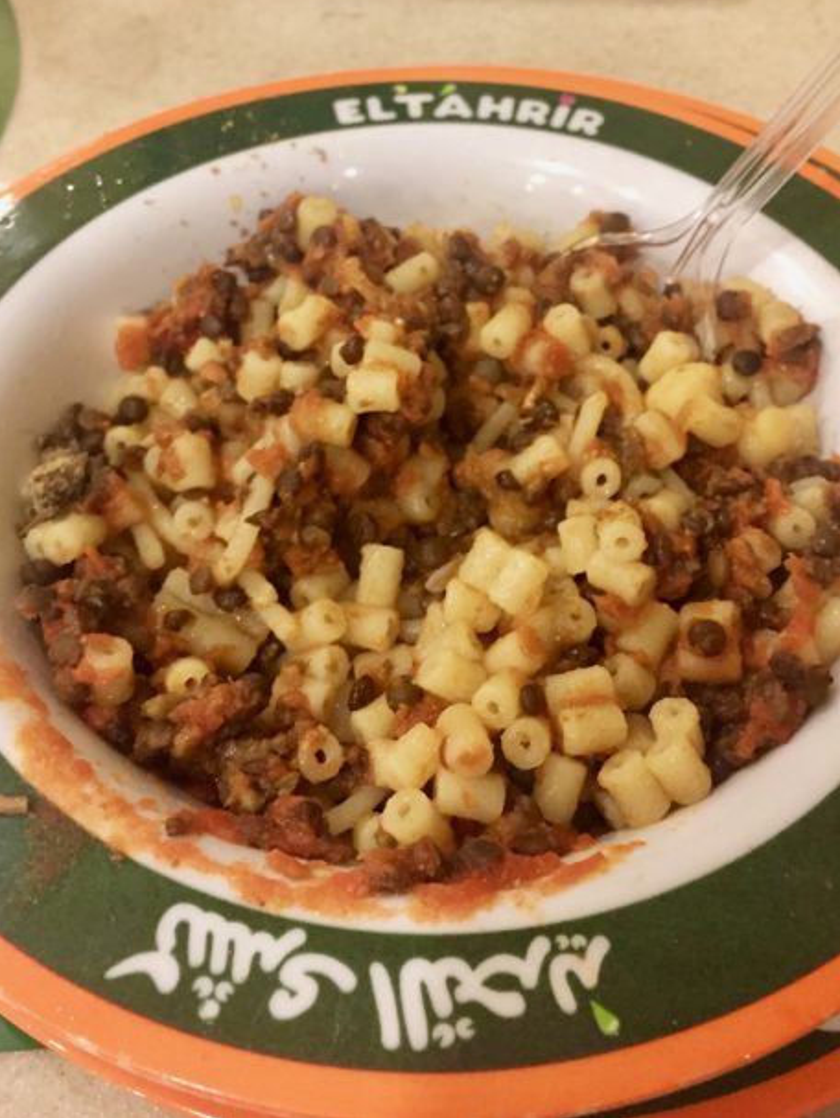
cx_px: 433
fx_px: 1131
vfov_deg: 52.2
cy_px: 447
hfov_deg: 40.7
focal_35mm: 35
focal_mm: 4.15
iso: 500
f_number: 2.2
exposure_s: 1/17
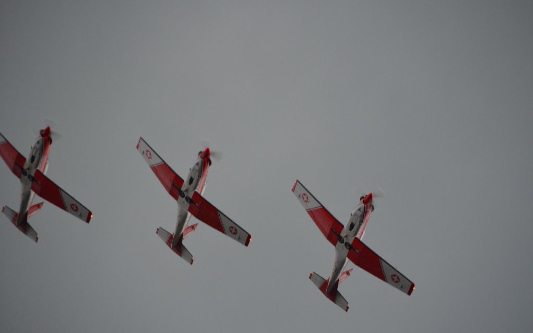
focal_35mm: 306
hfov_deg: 6.9
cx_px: 267
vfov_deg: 4.3
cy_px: 163
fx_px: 4445
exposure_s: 1/250
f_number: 6.3
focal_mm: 200
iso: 560
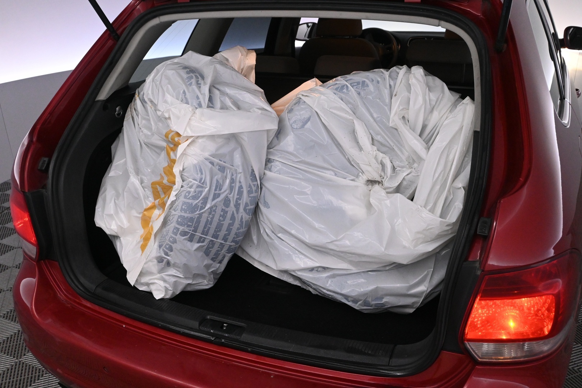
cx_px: 291
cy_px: 194
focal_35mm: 33
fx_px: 533
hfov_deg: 57.2
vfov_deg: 40.0
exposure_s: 1/160
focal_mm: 22
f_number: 6.3
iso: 3200
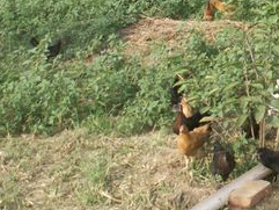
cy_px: 27
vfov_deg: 16.1
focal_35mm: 91
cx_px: 331
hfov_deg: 20.2
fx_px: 734
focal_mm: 5.86
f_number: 4
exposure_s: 1/80
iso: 50
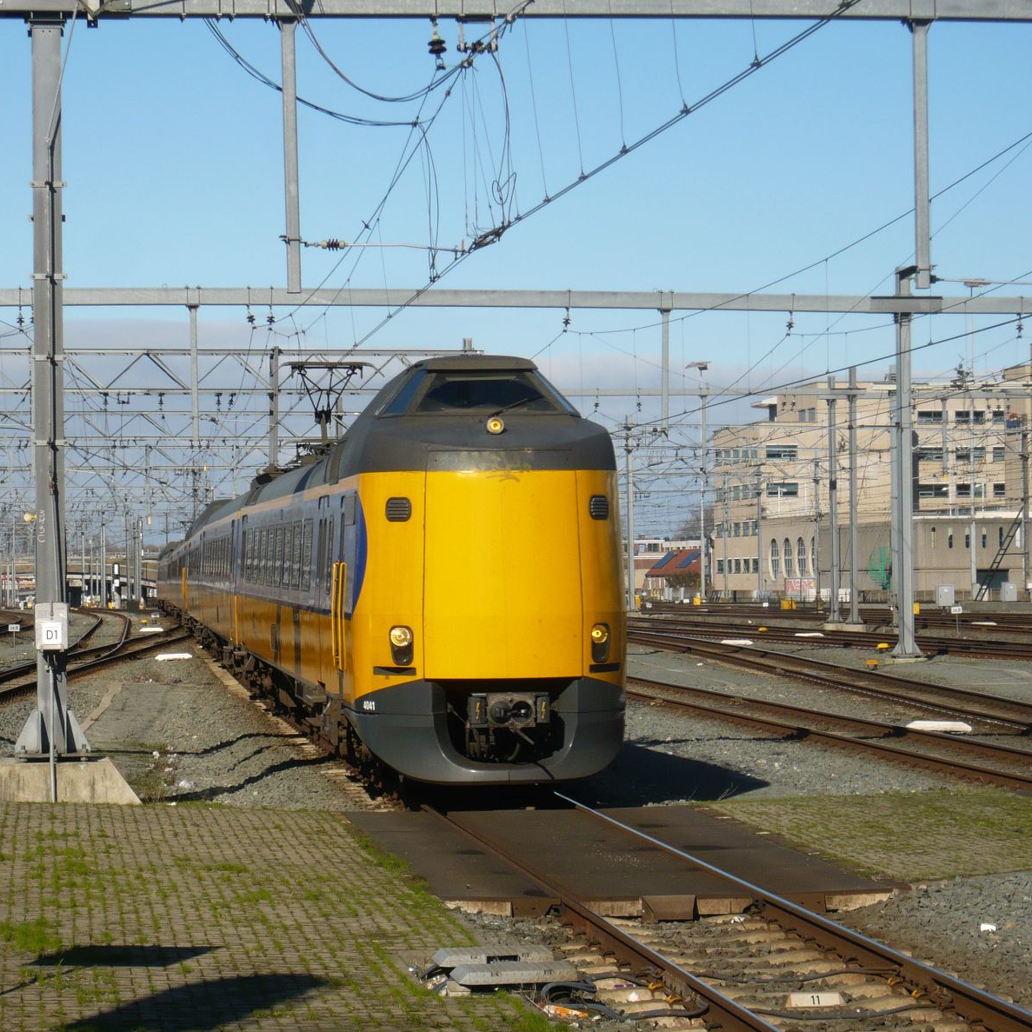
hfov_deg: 16.4
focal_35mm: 106
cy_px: 511
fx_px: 3575
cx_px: 491
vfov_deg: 16.4
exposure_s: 1/125
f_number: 13
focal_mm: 14.8
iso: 100
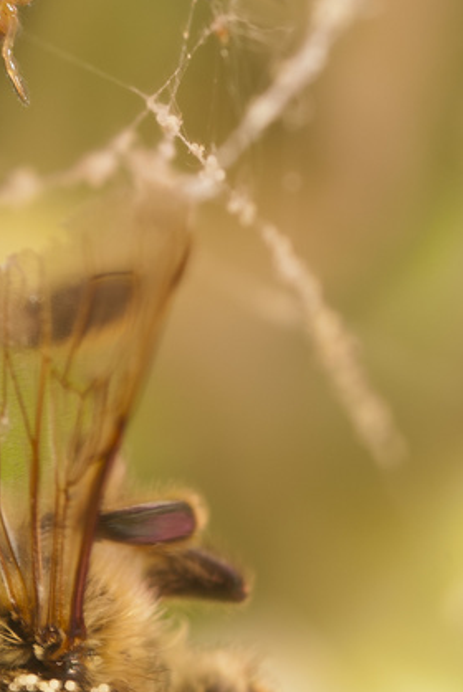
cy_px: 317
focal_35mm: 406
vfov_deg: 5.1
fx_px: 7824
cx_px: 151
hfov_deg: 3.4
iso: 100
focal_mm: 105
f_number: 8
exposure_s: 1/40
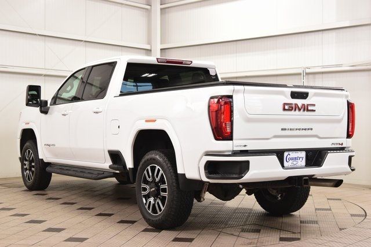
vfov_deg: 25.1
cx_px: 186
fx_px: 557
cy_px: 124
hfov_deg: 36.9
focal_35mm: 54
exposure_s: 1/60
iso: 1600
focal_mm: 36
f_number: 8
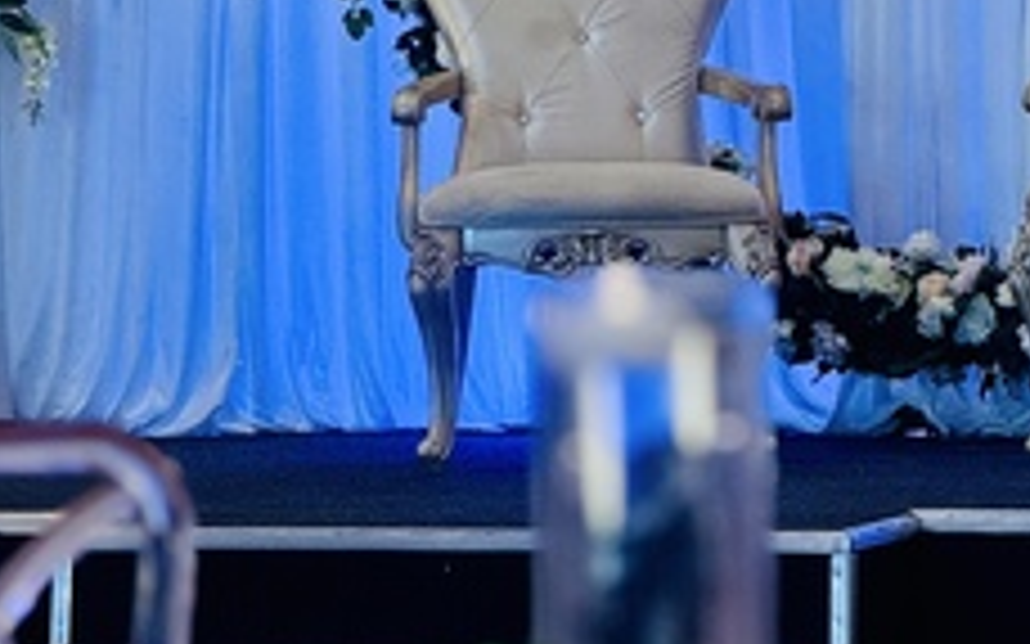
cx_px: 918
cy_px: -185
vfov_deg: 3.9
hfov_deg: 6.3
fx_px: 9373
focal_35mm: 334
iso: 160
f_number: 2.8
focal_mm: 15.66
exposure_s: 1/125
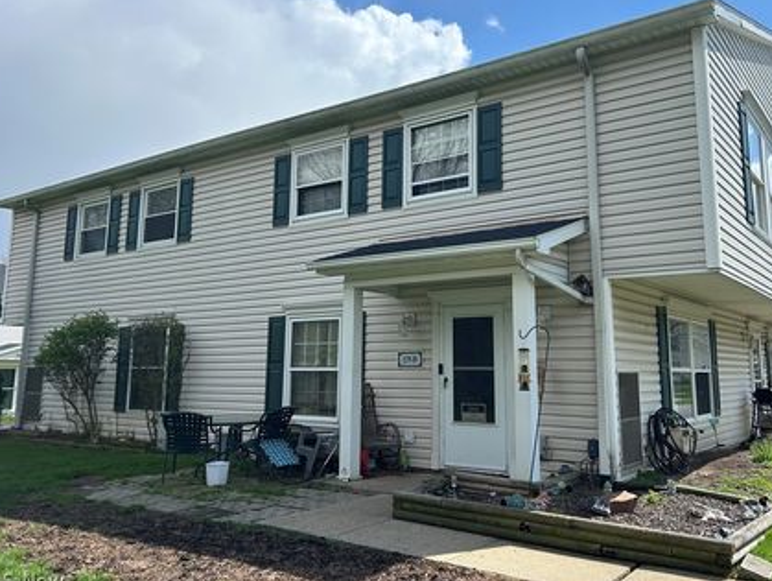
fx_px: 692
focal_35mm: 31
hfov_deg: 58.2
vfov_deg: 45.4
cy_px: 250
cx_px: 431
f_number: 1.5
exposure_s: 1/5076
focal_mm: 5.7
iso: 50
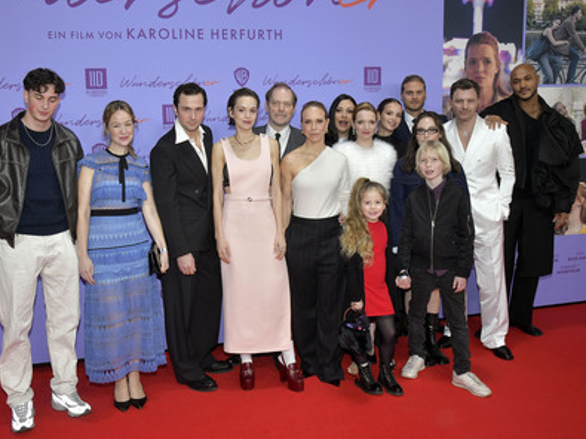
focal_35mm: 34
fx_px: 575
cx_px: 268
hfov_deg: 53.9
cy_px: 218
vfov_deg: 41.8
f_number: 9
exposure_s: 1/250
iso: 2000
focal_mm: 31
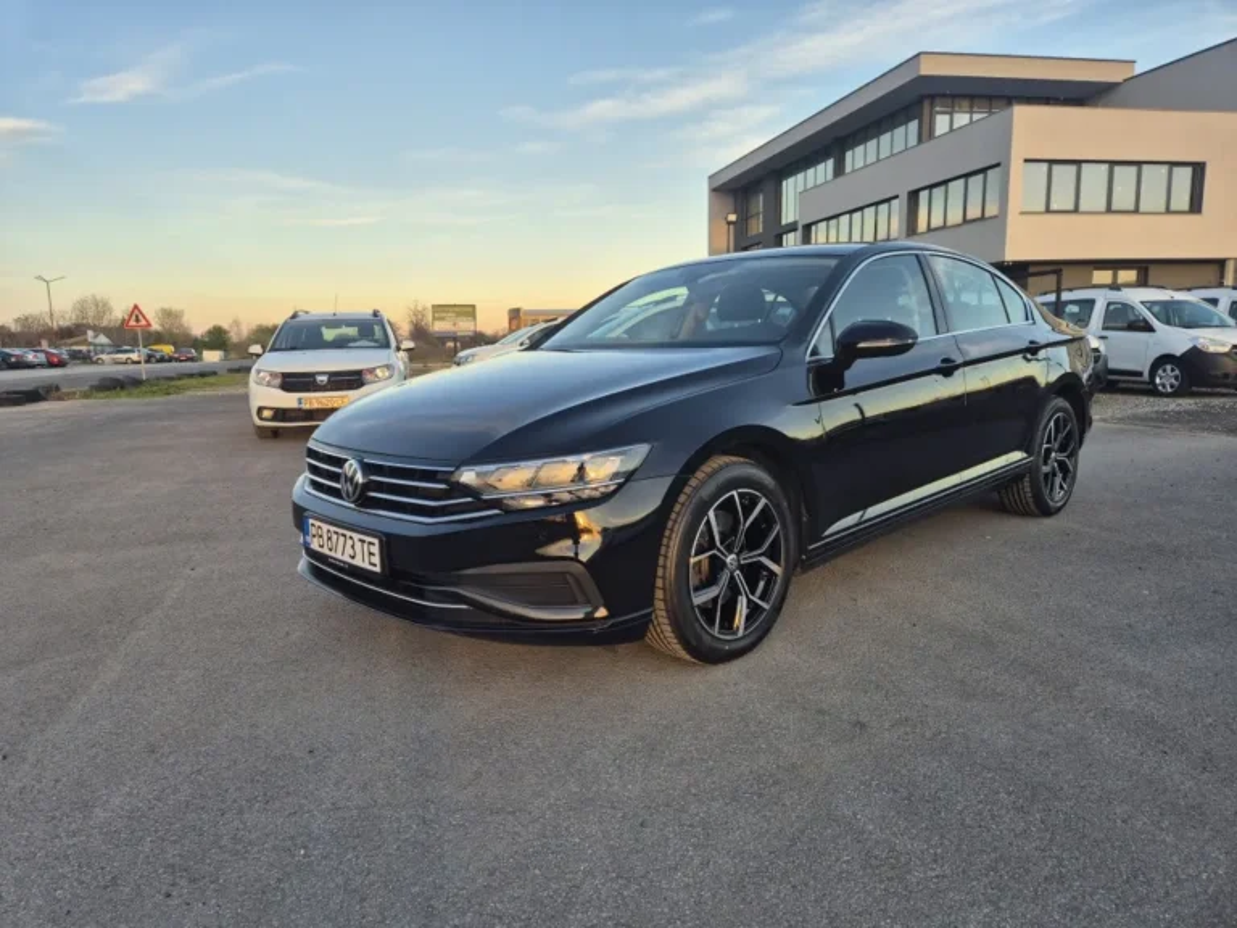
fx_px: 822
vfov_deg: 58.9
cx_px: 618
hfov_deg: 73.9
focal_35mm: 23
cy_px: 464
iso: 25
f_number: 1.8
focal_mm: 5.4
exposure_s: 1/298
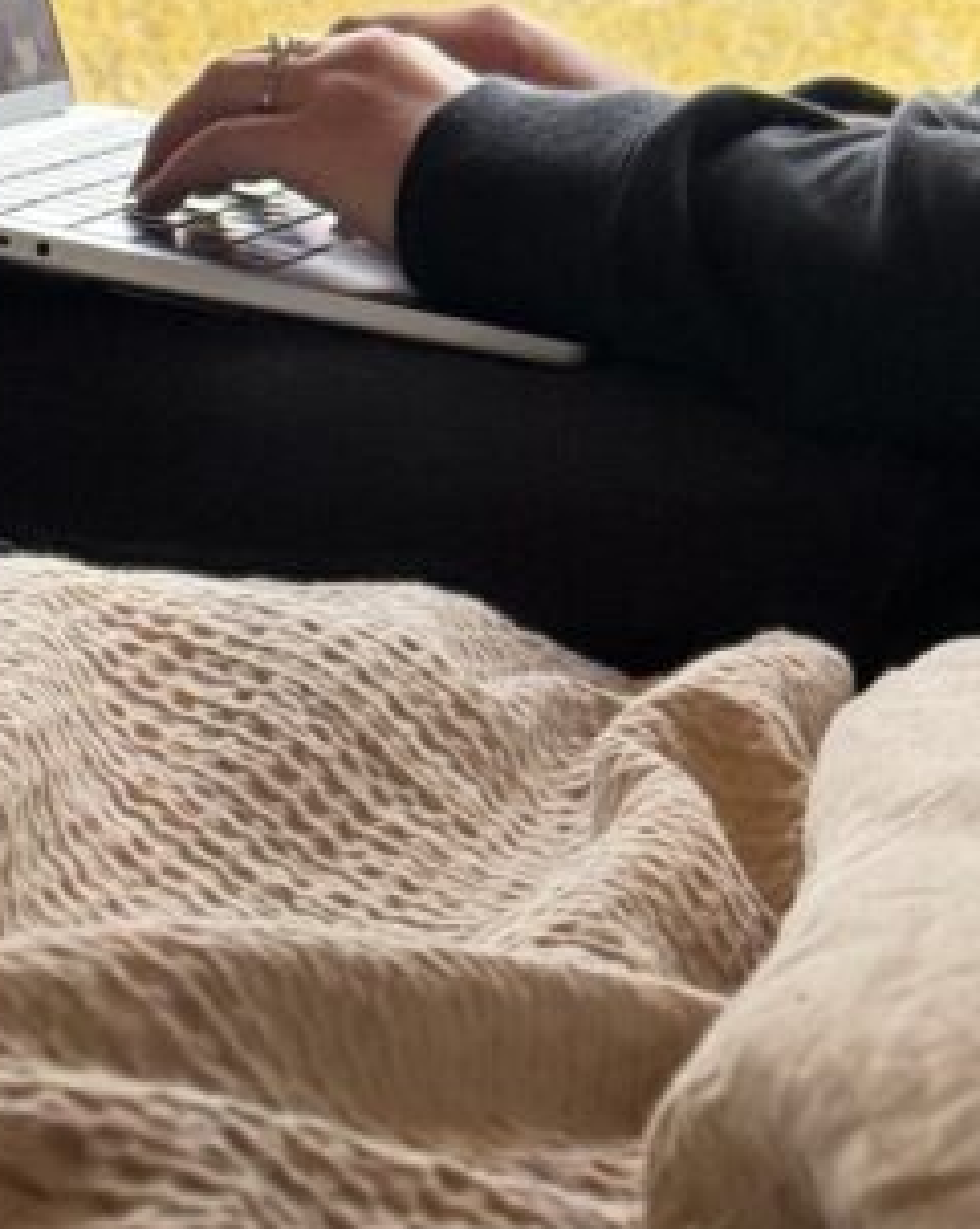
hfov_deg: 9.7
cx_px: 785
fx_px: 5773
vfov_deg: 11.6
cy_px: -614
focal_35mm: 159
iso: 64
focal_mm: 6.86
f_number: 1.78
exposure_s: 1/1133
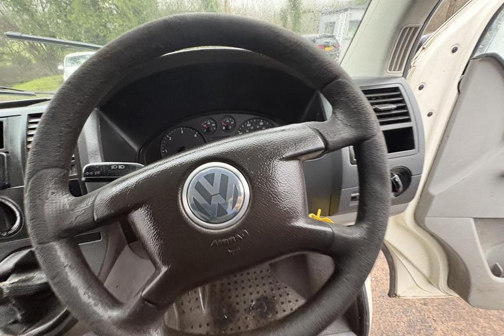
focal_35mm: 15
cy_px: 192
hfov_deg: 100.4
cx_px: 251
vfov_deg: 76.9
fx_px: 210
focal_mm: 2.22
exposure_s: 1/60
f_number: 2.2
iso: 500
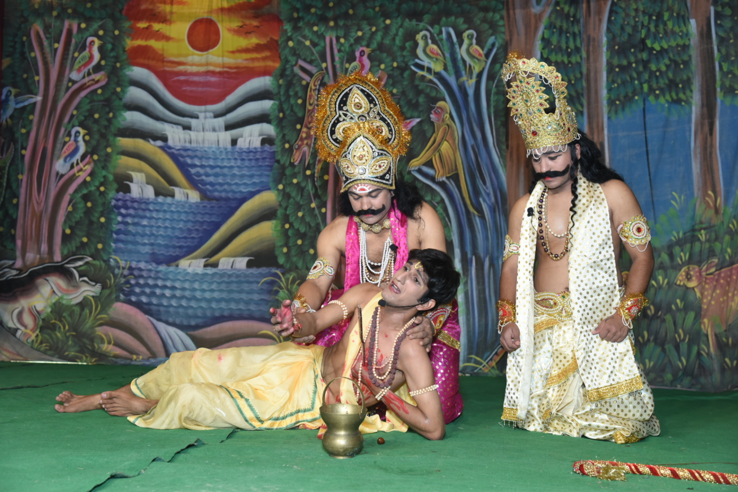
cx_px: 369
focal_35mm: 52
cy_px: 246
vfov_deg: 26.0
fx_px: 1066
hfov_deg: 38.2
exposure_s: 1/125
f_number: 5.6
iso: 2000
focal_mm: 52
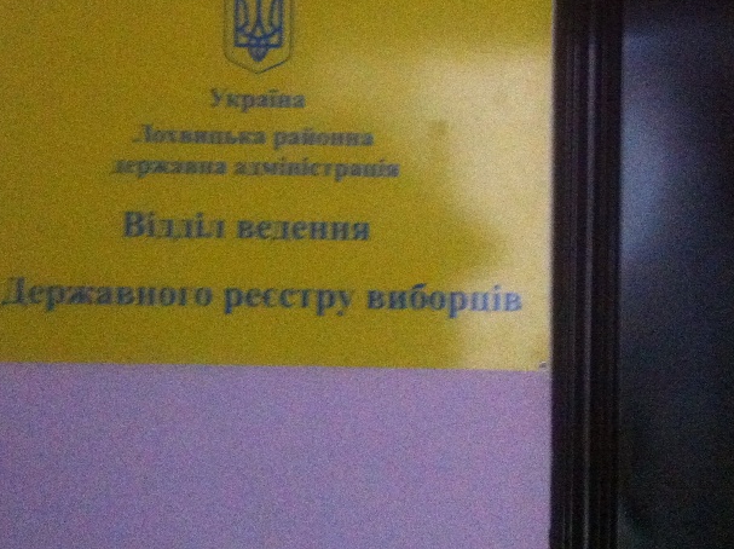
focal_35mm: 59
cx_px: 310
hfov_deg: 32.7
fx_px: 1250
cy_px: 169
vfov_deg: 24.6
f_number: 2.8
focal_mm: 3.85
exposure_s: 1/15
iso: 1000
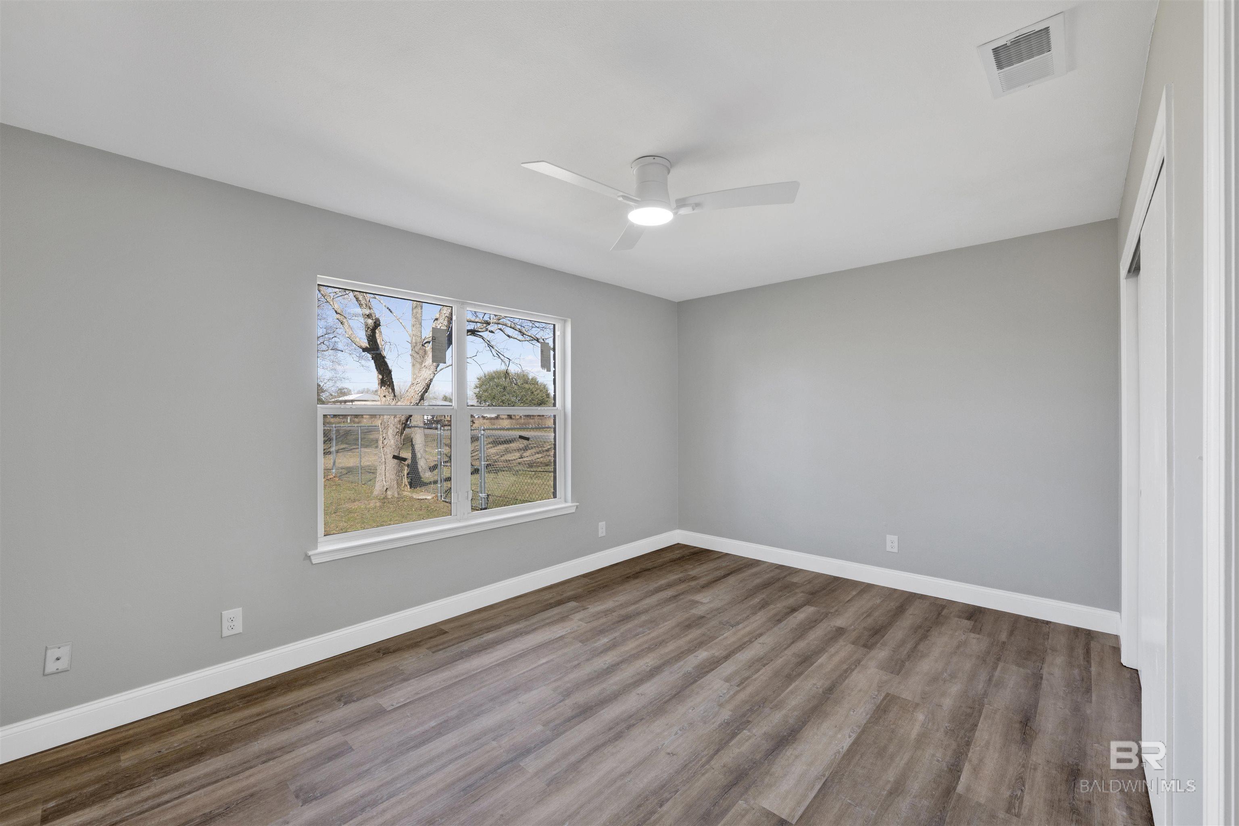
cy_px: 413
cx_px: 620
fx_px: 482
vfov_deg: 81.2
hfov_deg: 104.3
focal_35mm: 14
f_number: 11
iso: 400
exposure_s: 1/40
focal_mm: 14
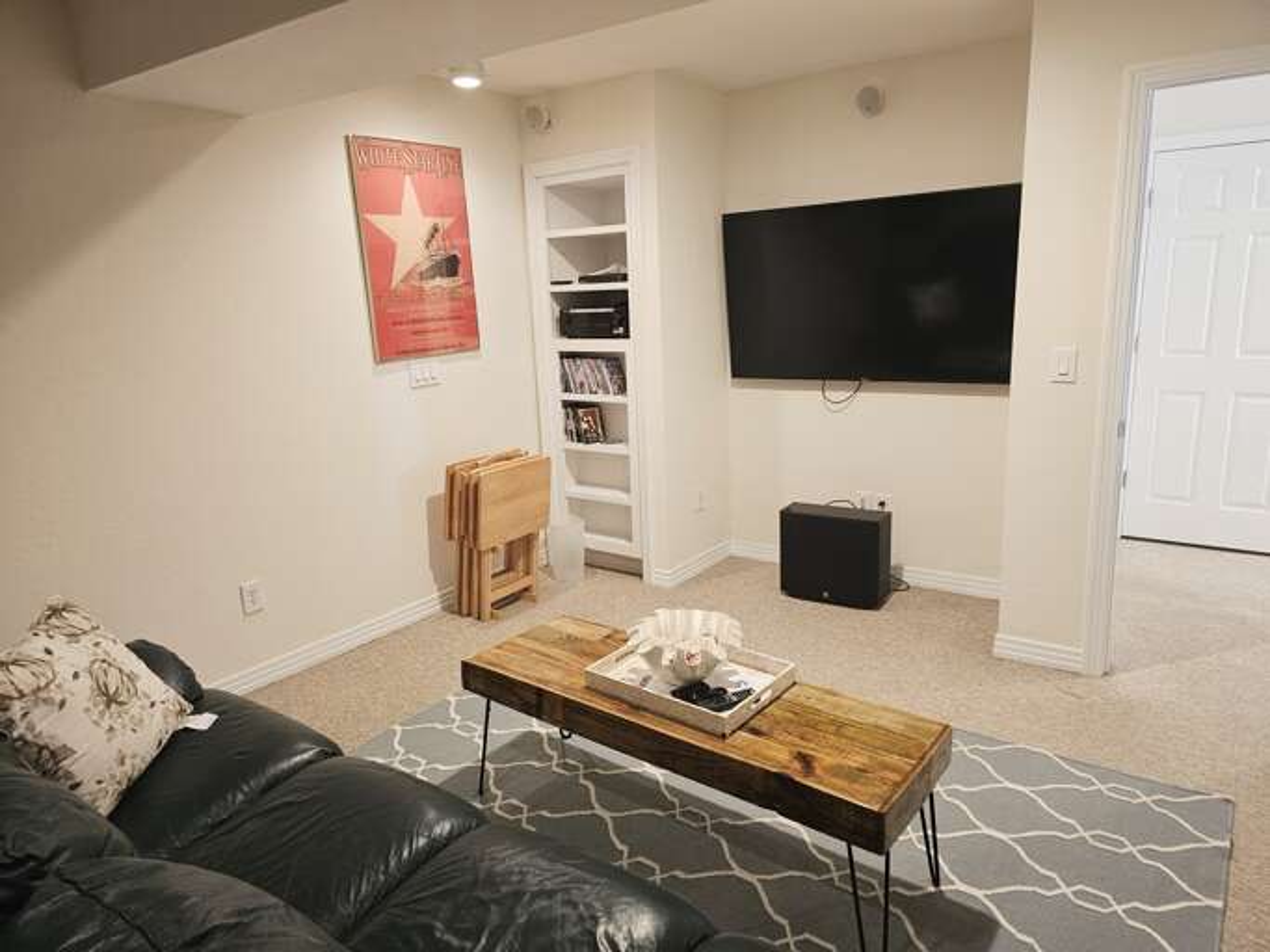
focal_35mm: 23
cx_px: 635
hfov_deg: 73.9
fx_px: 844
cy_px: 476
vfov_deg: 58.9
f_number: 1.7
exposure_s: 1/120
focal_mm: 6.3
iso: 320
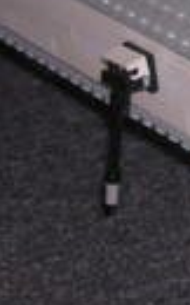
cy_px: -21
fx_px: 1652
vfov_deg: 10.4
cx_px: 446
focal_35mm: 199
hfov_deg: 6.3
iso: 100
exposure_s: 1/60.1
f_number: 2.8
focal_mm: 5.8
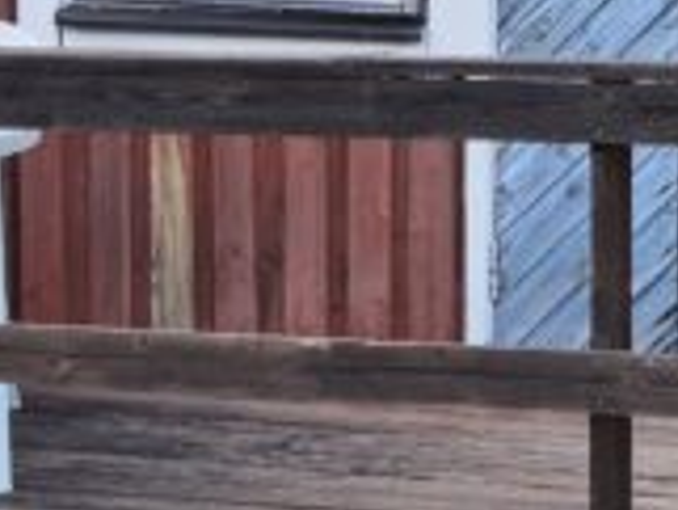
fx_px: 2862
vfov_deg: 10.0
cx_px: 585
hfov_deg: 13.4
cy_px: -156
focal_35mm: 146
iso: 80
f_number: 1.8
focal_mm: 5.4
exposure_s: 1/182
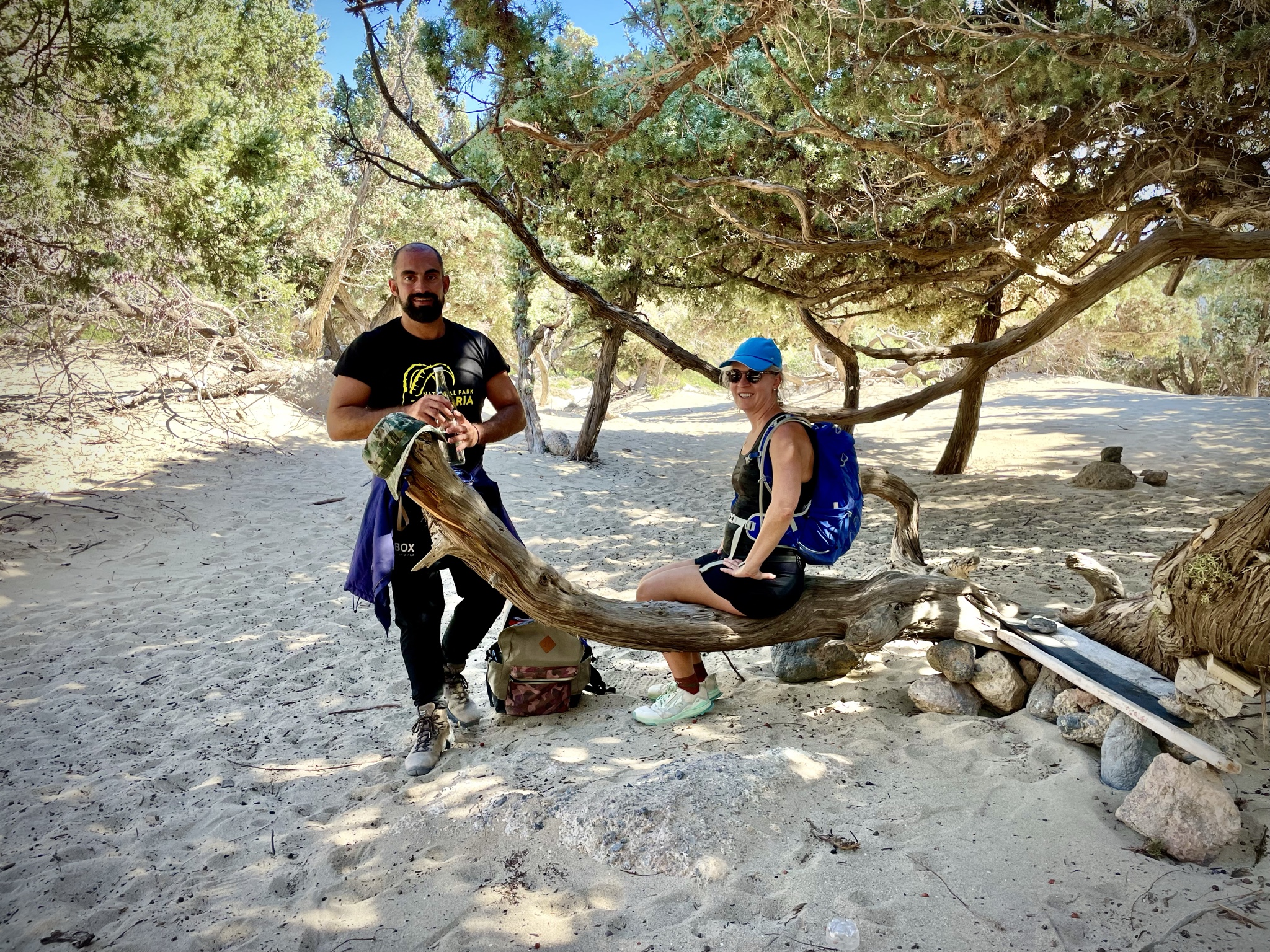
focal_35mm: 26
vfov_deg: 53.1
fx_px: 954
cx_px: 635
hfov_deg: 67.3
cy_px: 476
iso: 32
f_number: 1.6
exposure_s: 1/326
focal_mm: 4.2
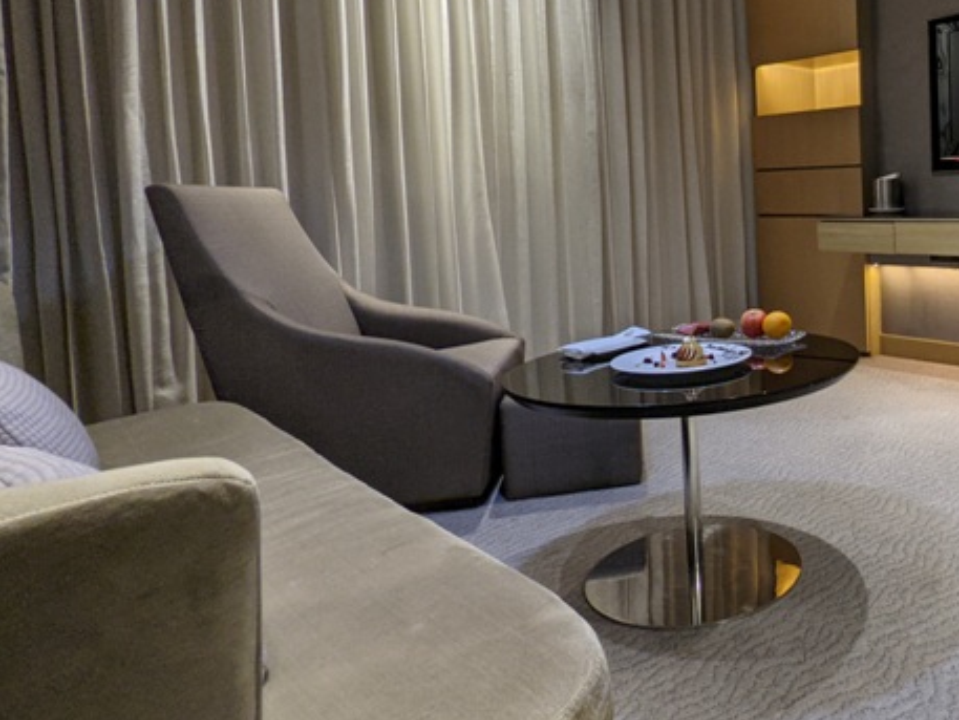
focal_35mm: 28
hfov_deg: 56.1
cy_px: 212
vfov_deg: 48.5
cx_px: 837
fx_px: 776
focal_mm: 2.22
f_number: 2.2
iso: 197
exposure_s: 1/24
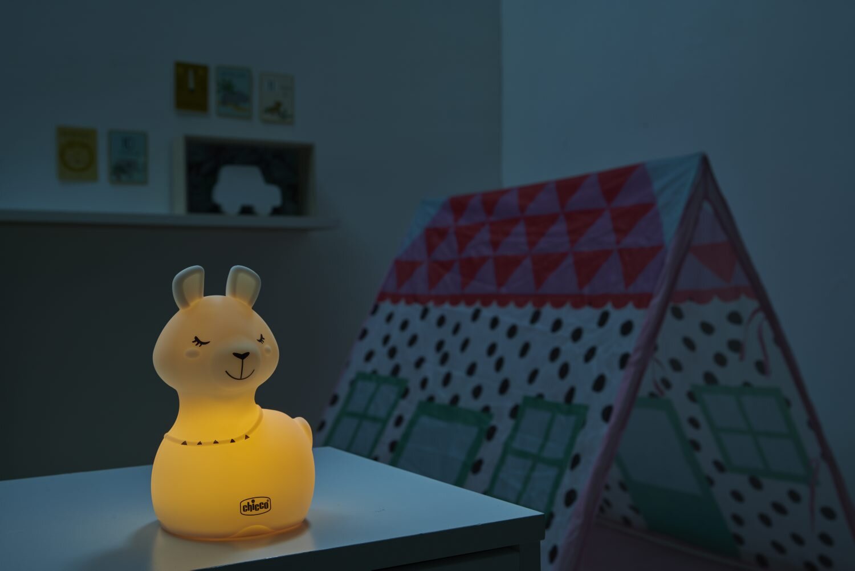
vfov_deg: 28.1
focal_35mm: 48
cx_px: 428
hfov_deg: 41.1
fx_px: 1140
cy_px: 286
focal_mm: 48
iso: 80
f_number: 11
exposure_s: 1/1.59
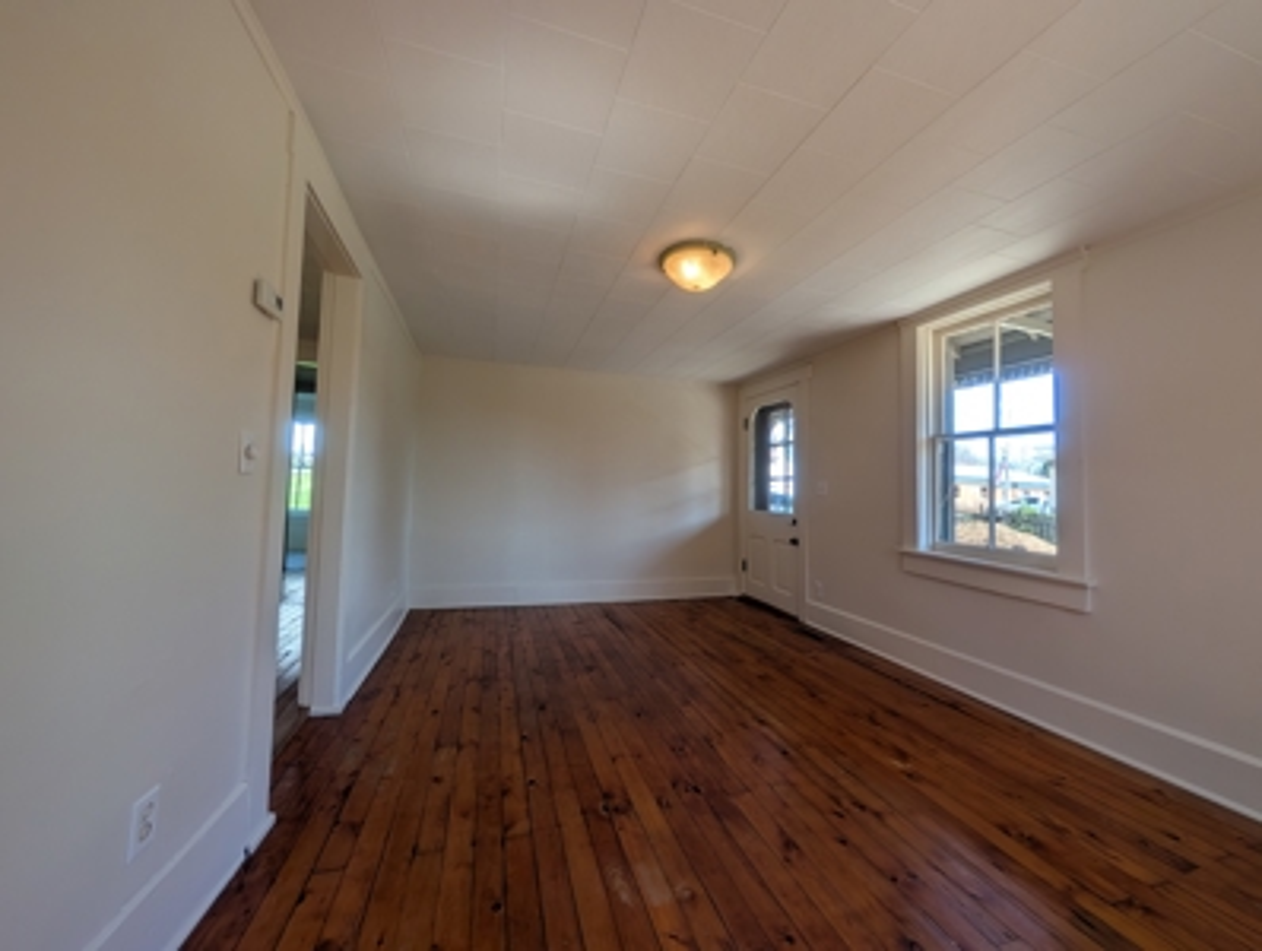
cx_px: 631
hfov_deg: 110.4
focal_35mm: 12
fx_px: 438
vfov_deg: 94.7
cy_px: 476
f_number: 1.7
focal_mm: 2.02
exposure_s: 1/338
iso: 52
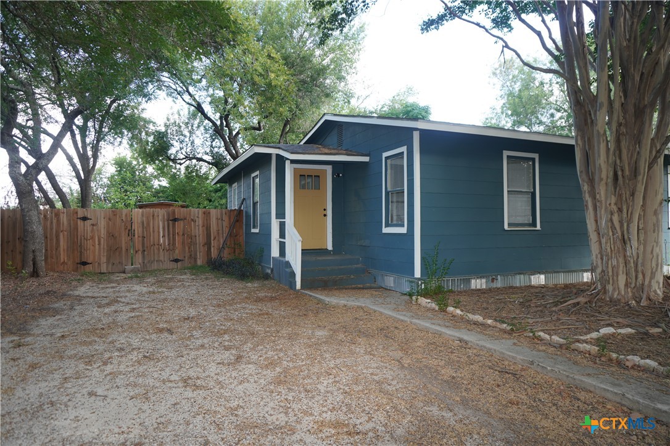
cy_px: 223
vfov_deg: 53.1
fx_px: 447
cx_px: 335
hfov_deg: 73.7
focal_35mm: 24
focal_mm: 16
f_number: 4
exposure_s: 1/60
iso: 100
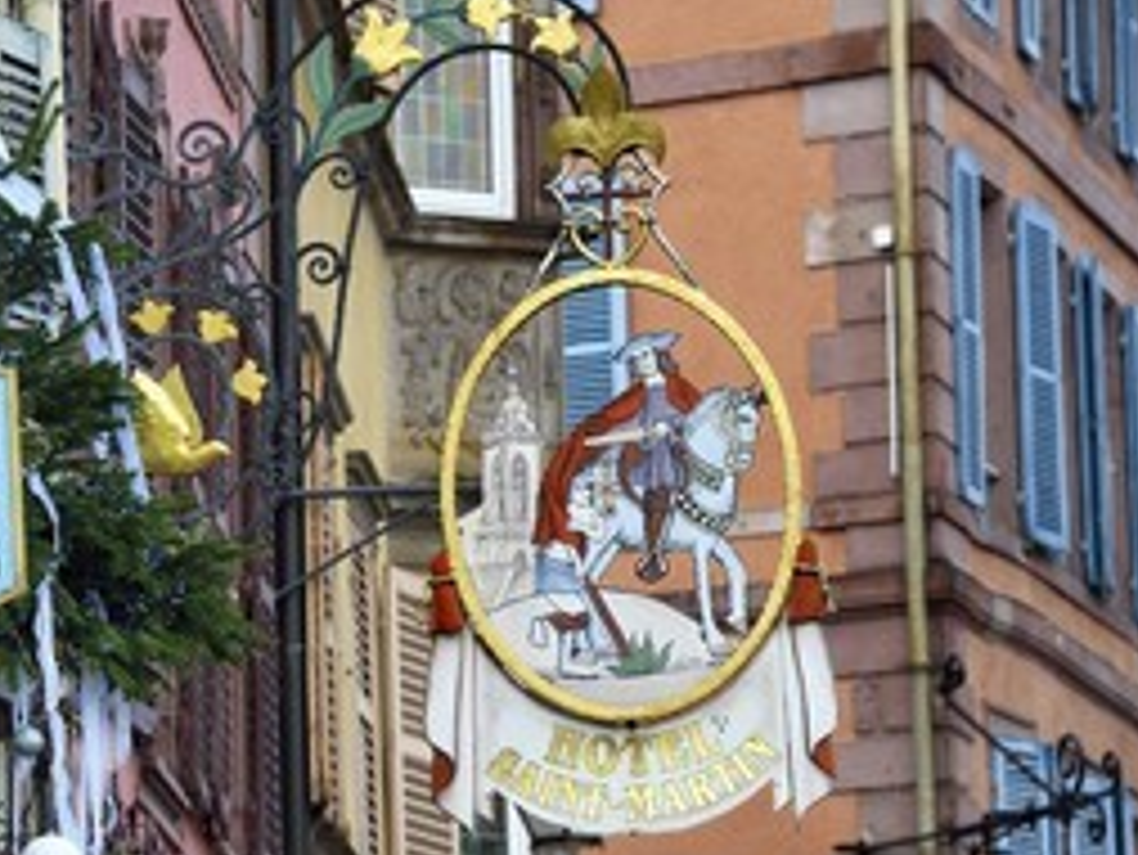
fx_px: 8946
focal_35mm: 272
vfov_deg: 5.5
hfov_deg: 7.3
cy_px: 504
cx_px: 281
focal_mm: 170
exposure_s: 1/40
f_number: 7.1
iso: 200
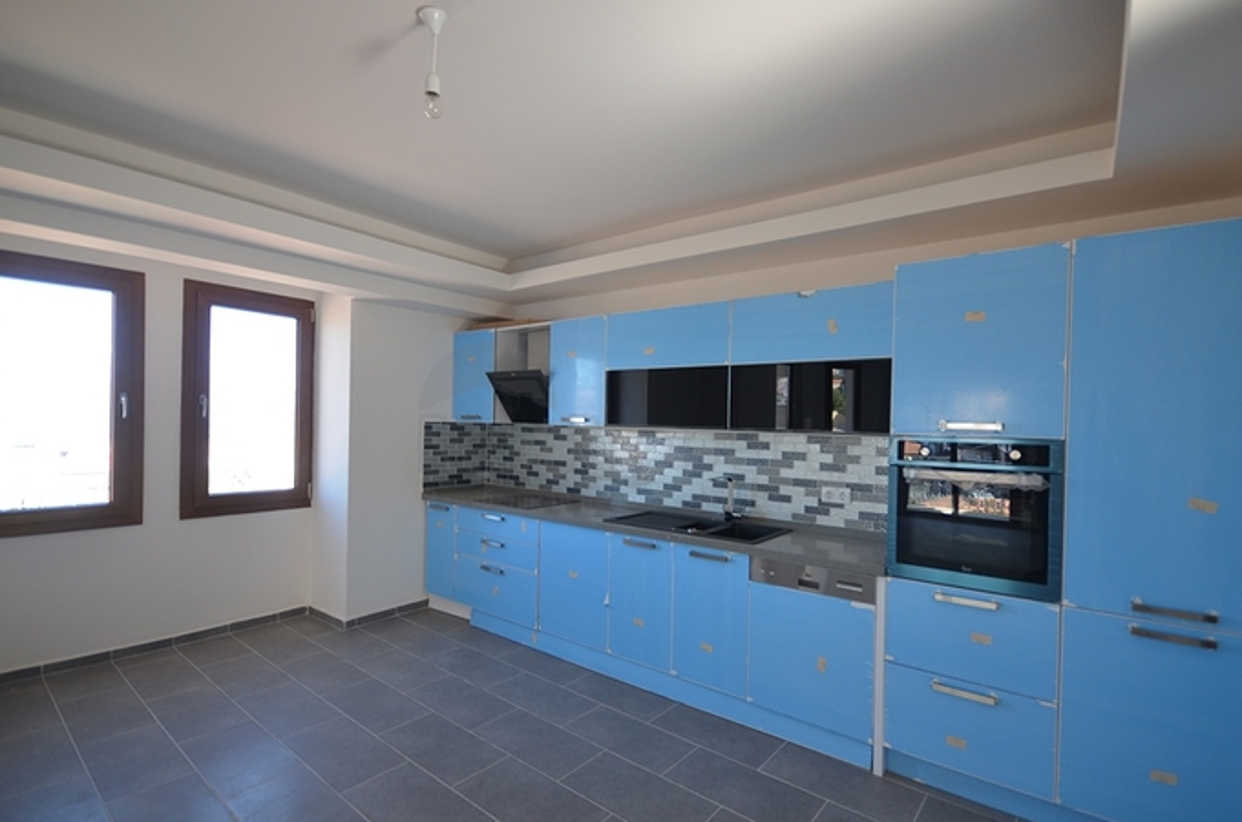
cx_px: 640
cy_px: 429
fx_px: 551
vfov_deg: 73.4
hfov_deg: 96.8
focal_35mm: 16
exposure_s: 1/100
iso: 400
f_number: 5
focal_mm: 10
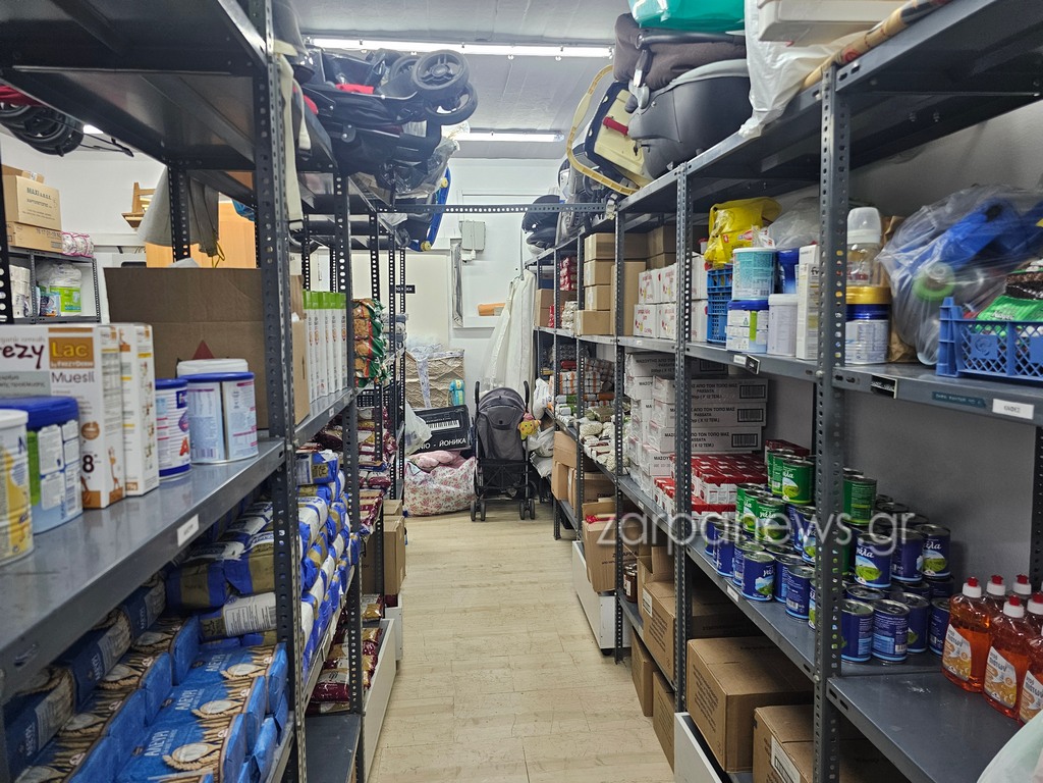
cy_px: 392
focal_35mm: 23
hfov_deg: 73.9
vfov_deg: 58.9
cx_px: 522
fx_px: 693
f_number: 1.7
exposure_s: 1/100
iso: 320
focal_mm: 6.3
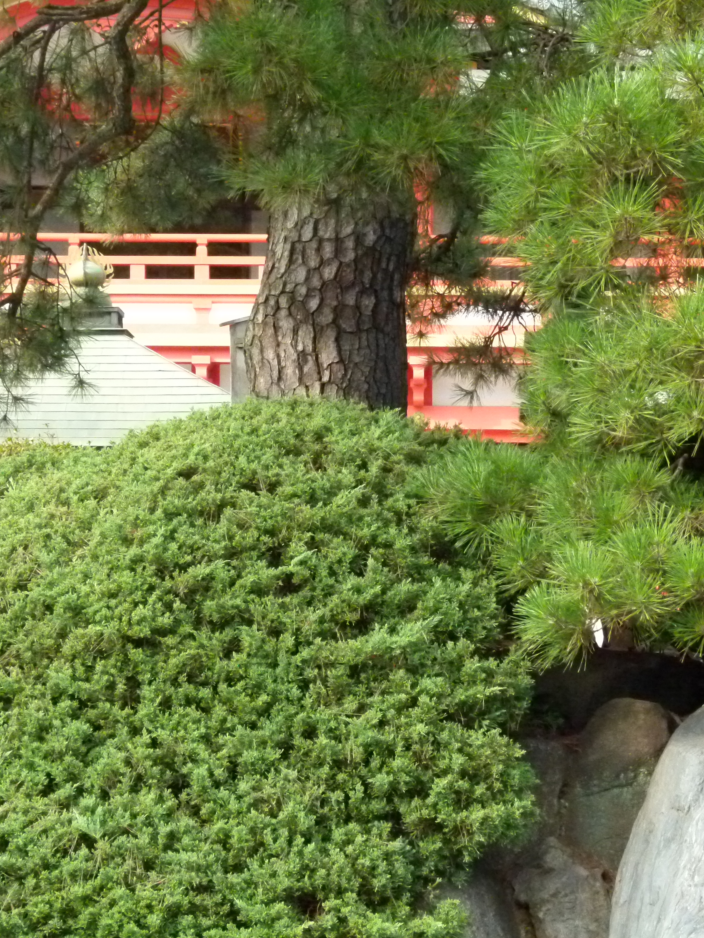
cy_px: 471
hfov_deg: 18.2
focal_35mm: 81
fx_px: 2196
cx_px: 429
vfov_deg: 24.1
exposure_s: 1/640
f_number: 4.5
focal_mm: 10.8
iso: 800
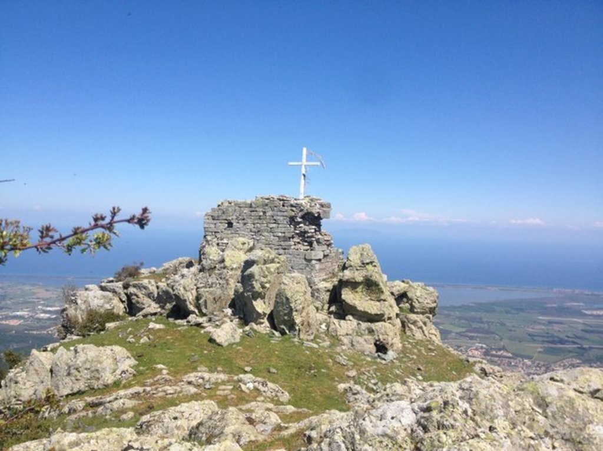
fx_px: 609
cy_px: 226
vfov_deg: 40.7
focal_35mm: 35
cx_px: 302
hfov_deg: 52.6
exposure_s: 1/2208
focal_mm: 4.28
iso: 50
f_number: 2.4
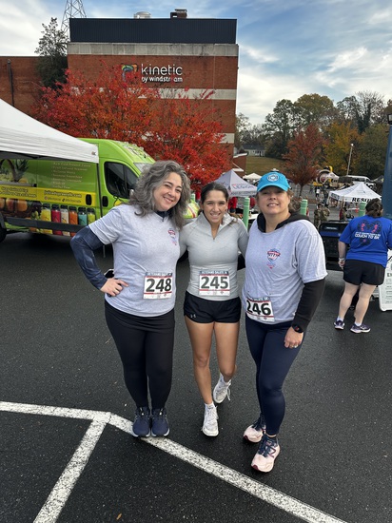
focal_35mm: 24
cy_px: 262
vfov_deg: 71.6
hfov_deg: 56.8
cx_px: 196
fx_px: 363
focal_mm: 6.86
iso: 80
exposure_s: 1/718
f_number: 1.78
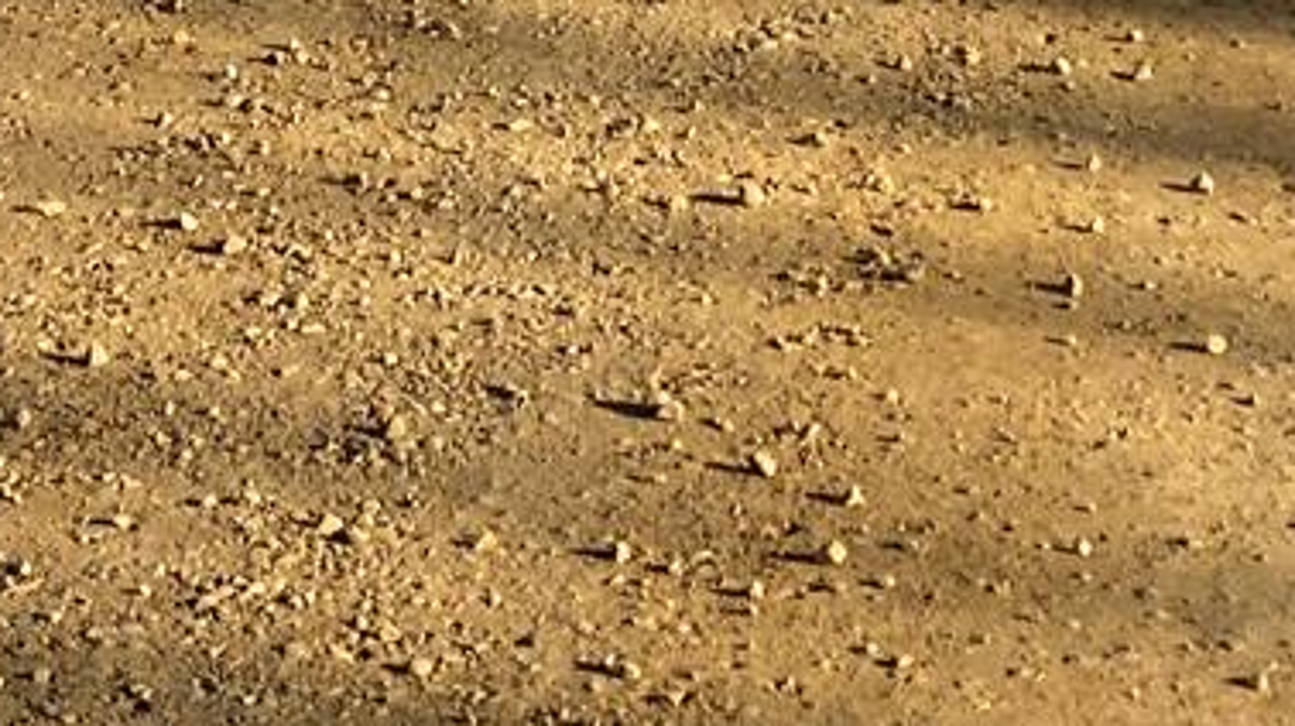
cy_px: -976
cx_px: 774
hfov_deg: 10.0
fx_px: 7412
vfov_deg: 5.4
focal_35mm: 216
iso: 20
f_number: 2
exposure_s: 1/922
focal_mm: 6
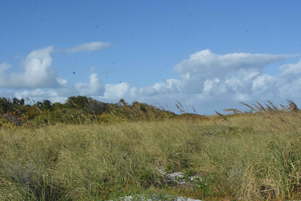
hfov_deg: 35.0
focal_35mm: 57
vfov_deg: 23.8
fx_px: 477
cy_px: 110
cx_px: 131
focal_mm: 32
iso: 5000
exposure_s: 1/2000
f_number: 25
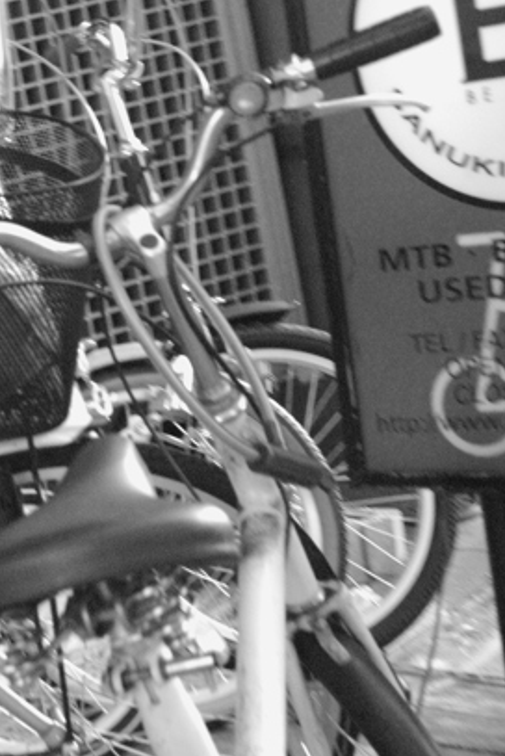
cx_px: -410
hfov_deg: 12.2
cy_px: 271
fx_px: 2163
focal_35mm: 103
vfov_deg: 19.8
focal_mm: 24.2
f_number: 5
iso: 800
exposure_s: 1/125
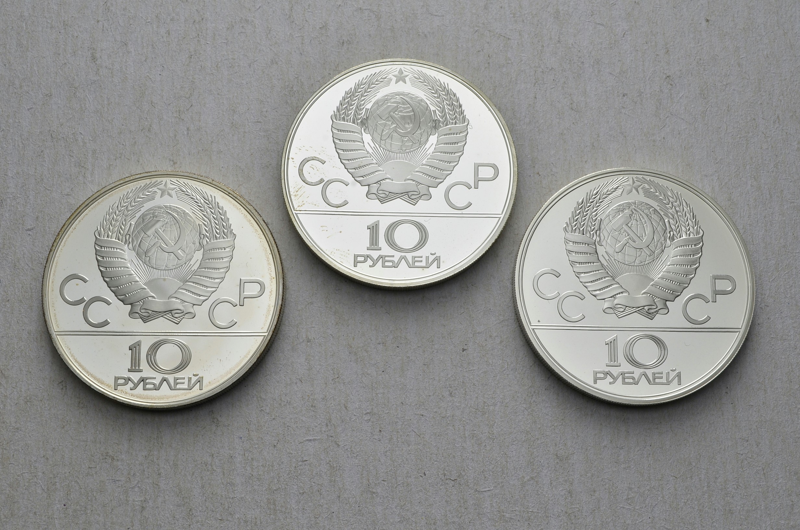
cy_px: 265
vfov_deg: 25.6
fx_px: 1164
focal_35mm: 52
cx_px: 400
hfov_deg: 37.9
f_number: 14
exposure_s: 1/250
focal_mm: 35
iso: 400
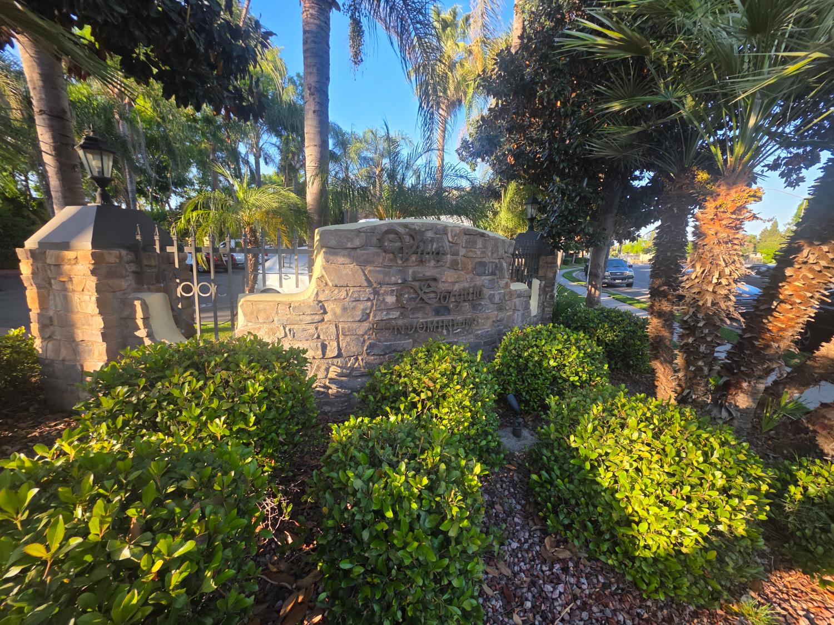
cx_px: 417
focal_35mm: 13
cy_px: 312
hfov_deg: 106.2
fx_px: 313
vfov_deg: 89.9
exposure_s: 1/306
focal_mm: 2.2
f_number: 1.9
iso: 40
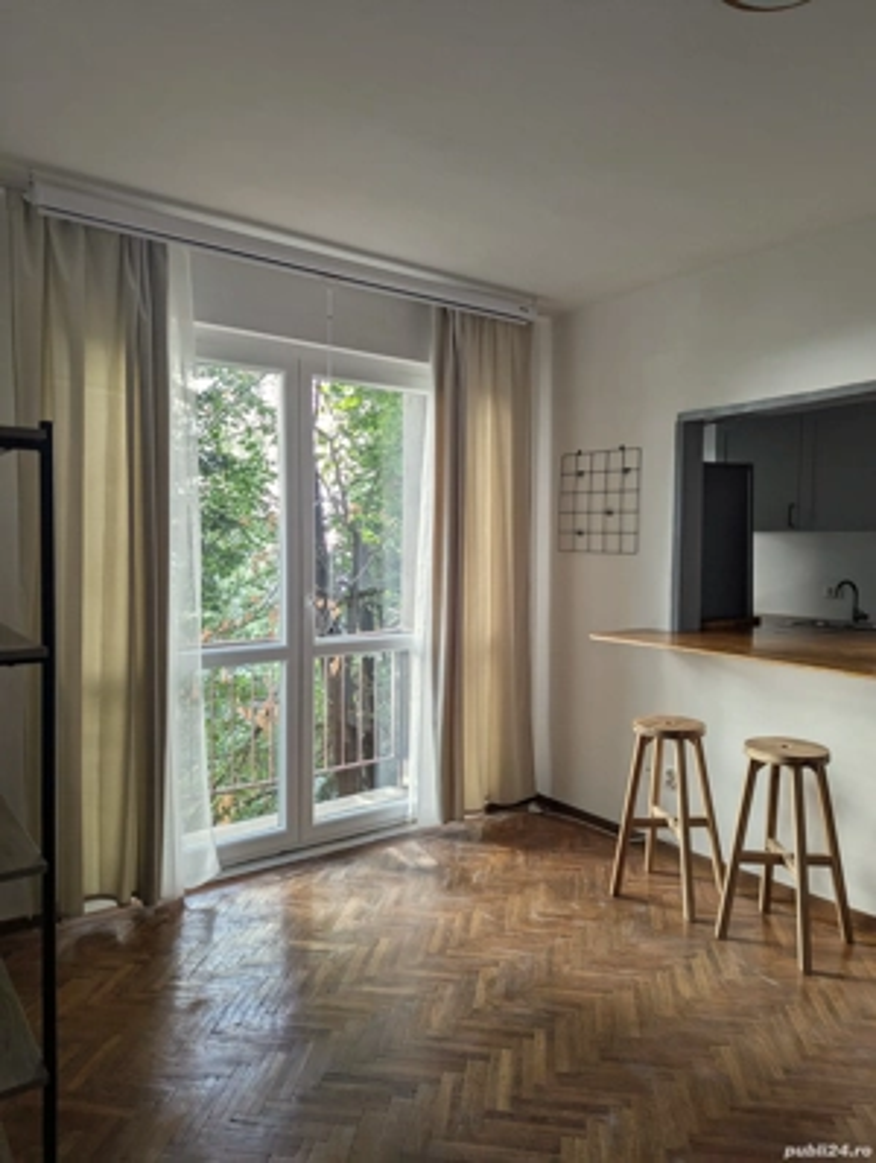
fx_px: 807
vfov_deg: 71.5
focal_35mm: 24
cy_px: 582
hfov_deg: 57.0
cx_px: 438
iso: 47
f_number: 1.85
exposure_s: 1/29.5
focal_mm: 6.81
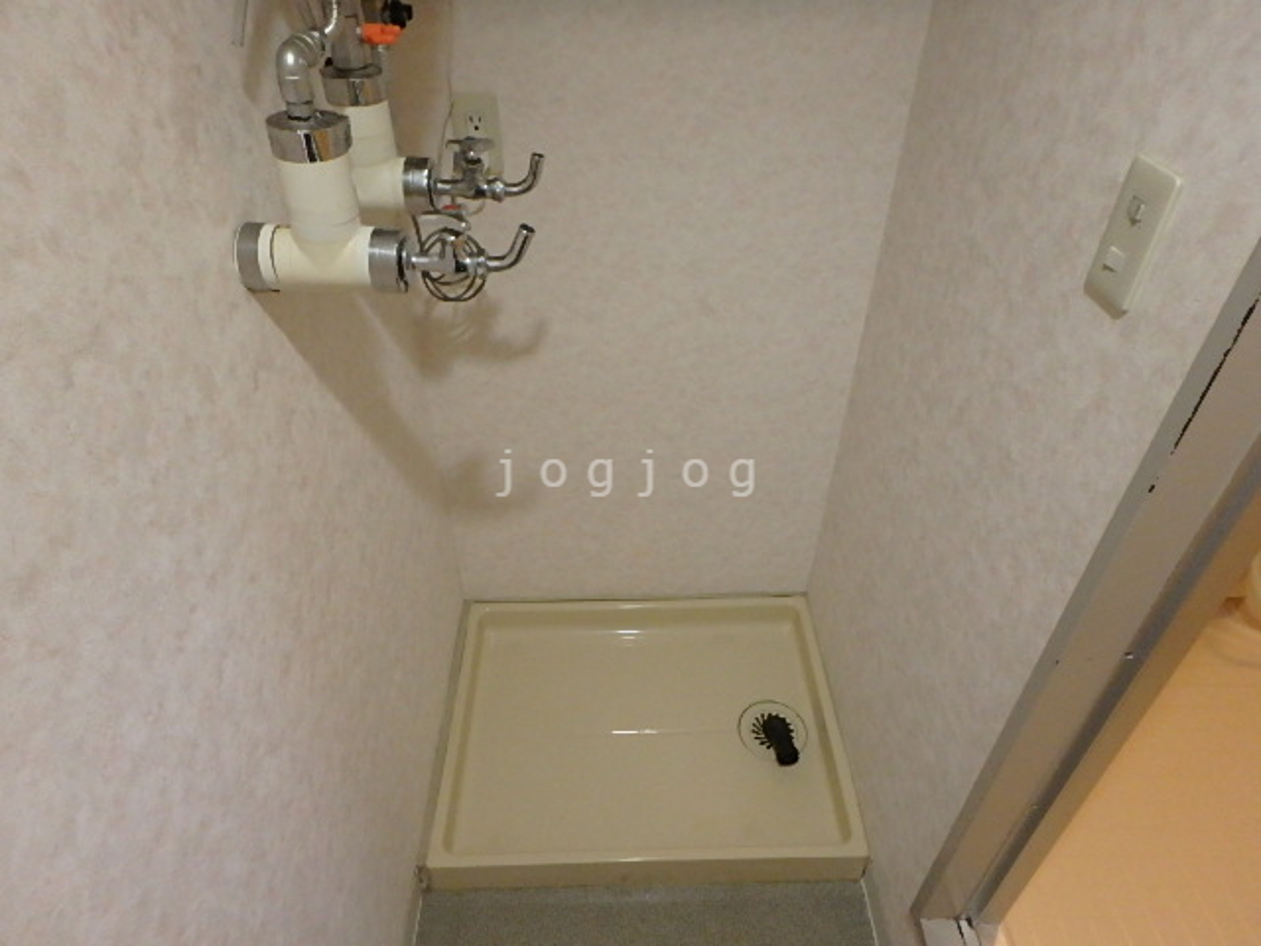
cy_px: 473
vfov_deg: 63.4
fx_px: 765
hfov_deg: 79.0
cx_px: 630
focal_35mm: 21
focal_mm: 3.7
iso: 800
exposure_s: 1/30
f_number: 3.5
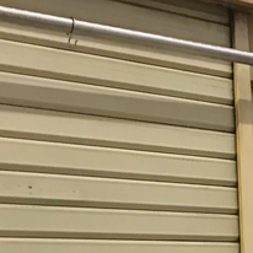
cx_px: 458
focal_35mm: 123
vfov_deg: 14.1
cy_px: 212
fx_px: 1017
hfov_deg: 12.8
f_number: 1.8
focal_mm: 3.99
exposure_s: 1/13
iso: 100
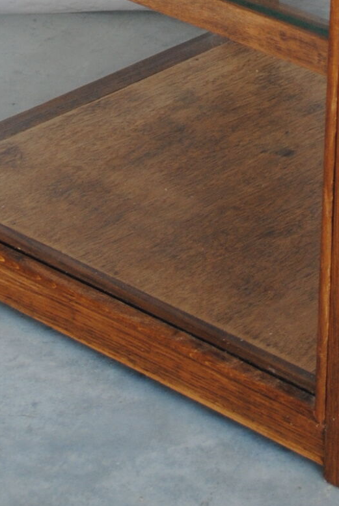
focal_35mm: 168
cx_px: 329
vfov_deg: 11.9
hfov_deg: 8.2
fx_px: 2361
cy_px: -144
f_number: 4.5
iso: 200
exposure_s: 1/40
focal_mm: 30
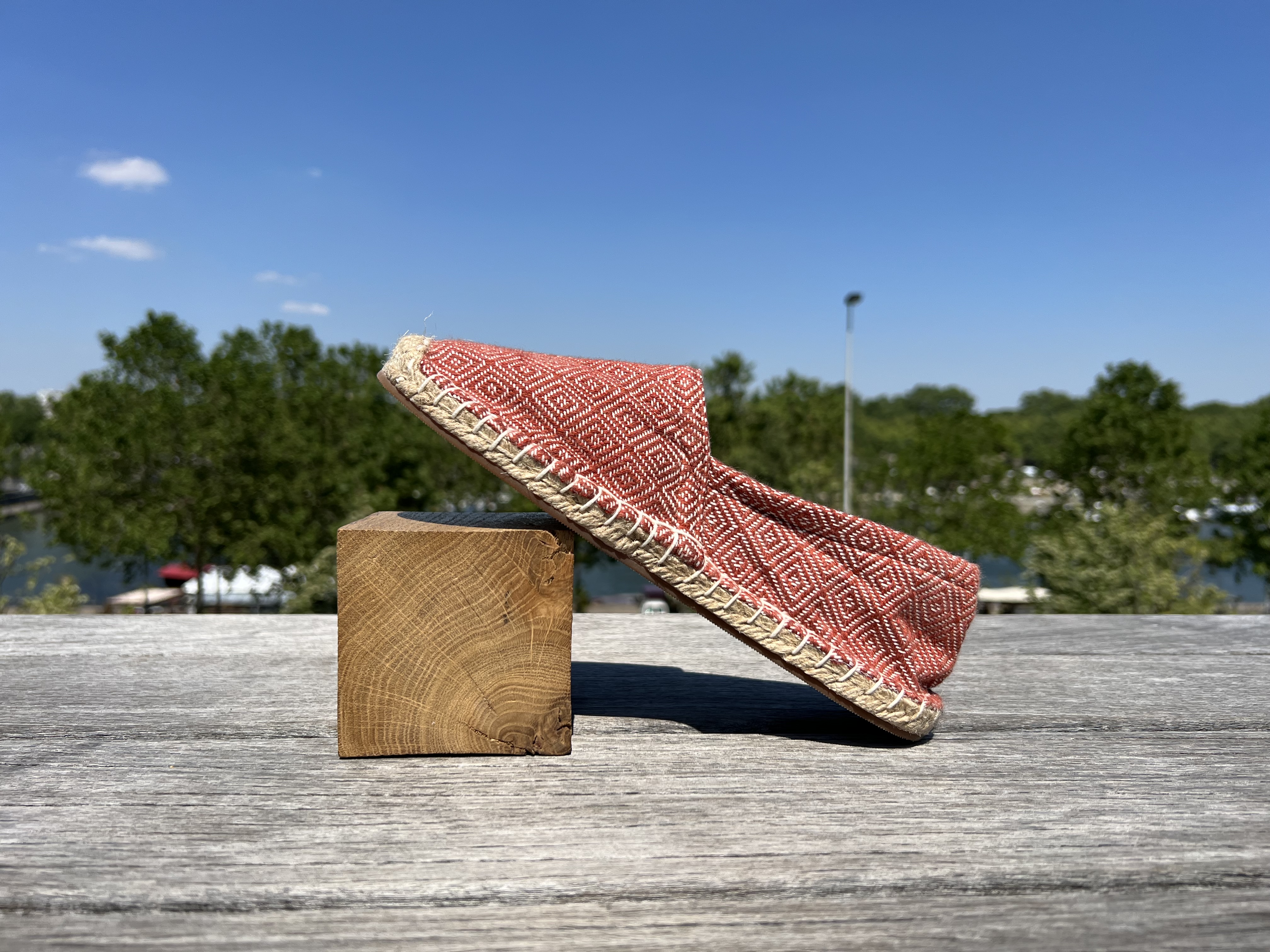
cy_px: 476
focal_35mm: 26
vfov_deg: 53.1
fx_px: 954
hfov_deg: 67.3
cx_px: 635
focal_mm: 5.7
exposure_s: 1/6211
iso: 50
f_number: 1.5
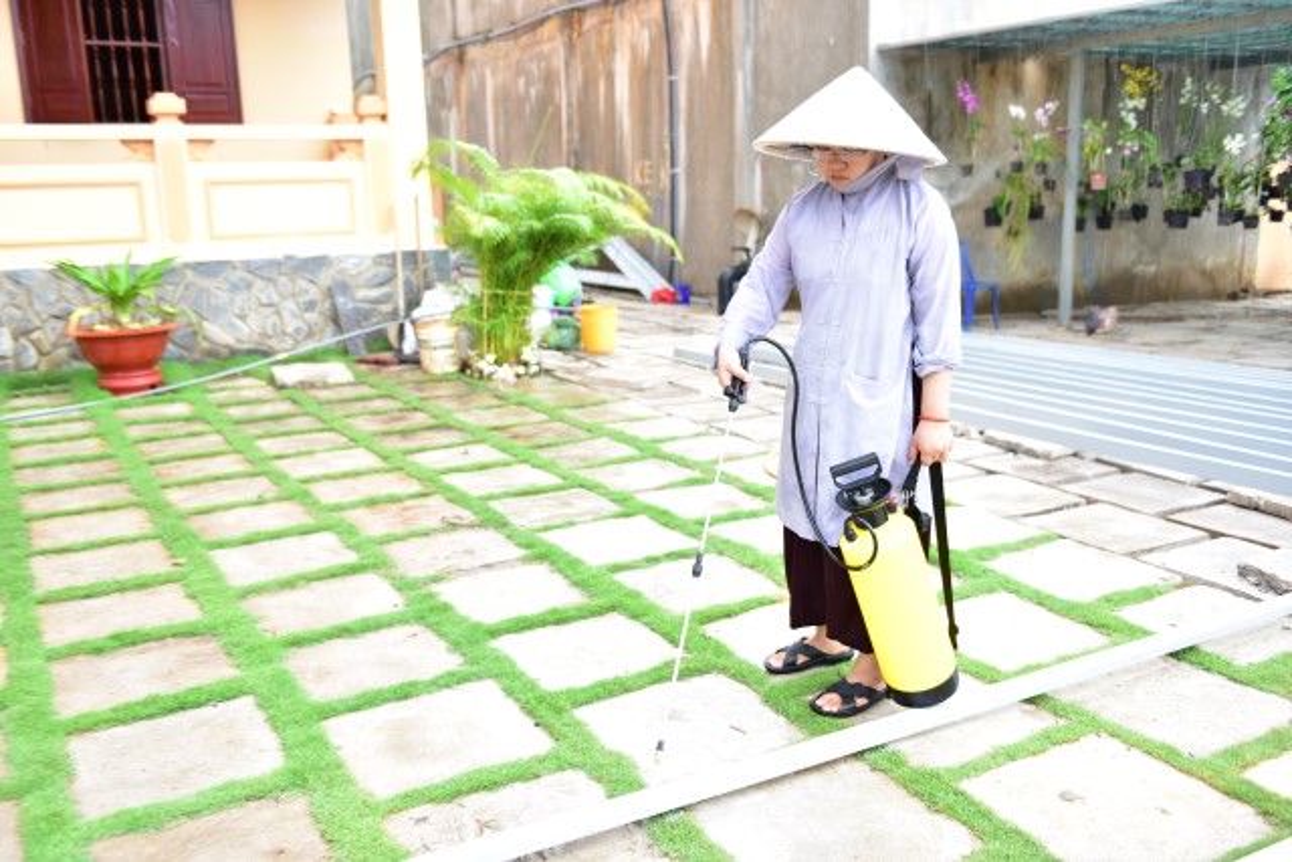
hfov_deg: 55.8
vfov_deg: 38.9
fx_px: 1220
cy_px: 431
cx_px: 646
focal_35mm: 34
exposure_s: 1/80
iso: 250
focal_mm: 34
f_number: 2.8
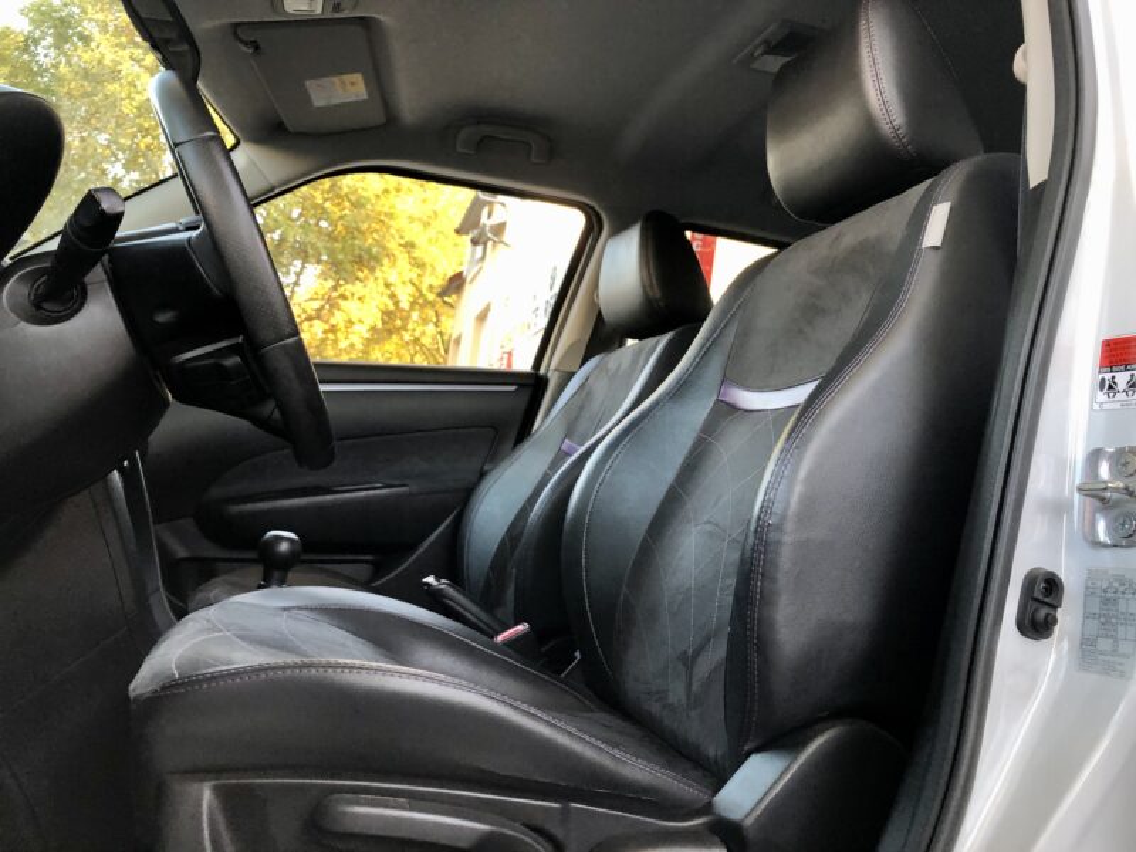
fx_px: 919
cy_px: 426
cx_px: 568
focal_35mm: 28
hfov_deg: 63.4
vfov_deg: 49.7
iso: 40
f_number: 1.8
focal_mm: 3.99
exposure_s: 1/30
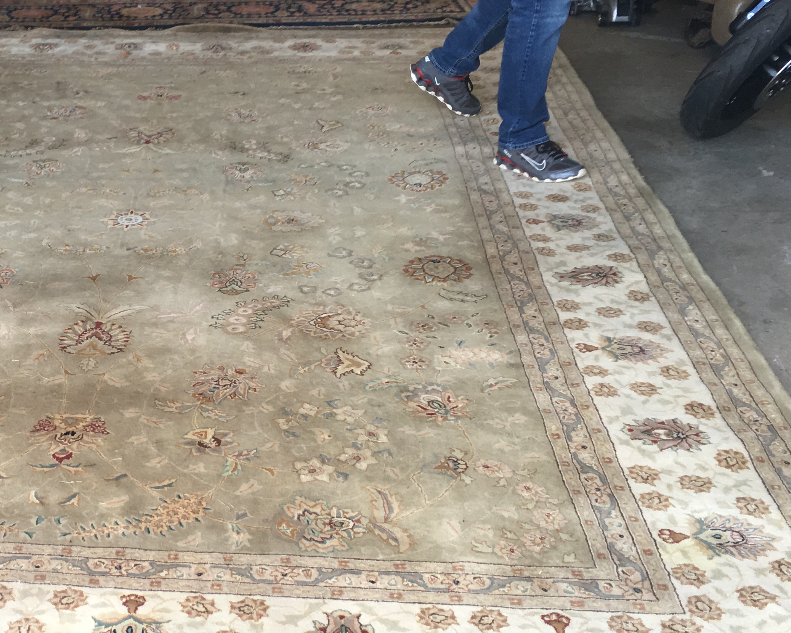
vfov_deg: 27.6
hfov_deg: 32.9
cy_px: 370
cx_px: 124
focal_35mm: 55
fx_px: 1288
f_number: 2.2
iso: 32
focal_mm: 4.15
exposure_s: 1/120
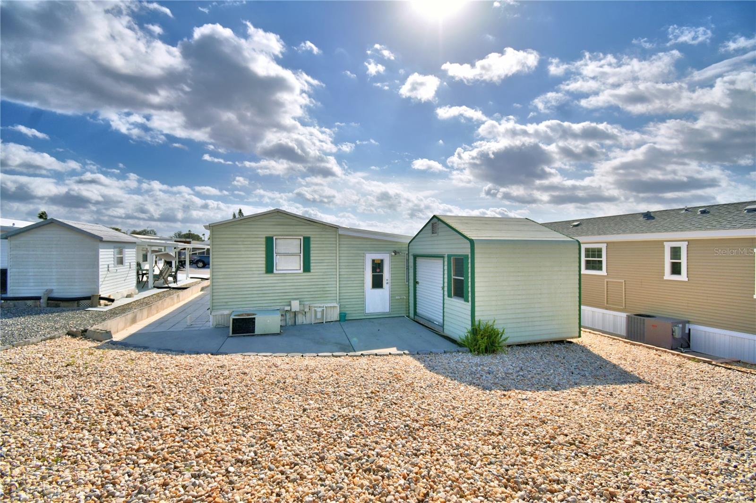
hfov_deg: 100.4
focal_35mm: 15
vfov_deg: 77.3
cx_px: 378
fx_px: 315
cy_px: 252
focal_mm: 10
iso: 100
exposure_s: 1/2500
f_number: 4.5
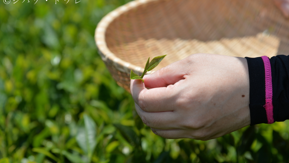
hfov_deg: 17.0
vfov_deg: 9.6
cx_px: 144
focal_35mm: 126
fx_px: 966
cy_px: 91
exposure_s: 1/500
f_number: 6.3
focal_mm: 120
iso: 125
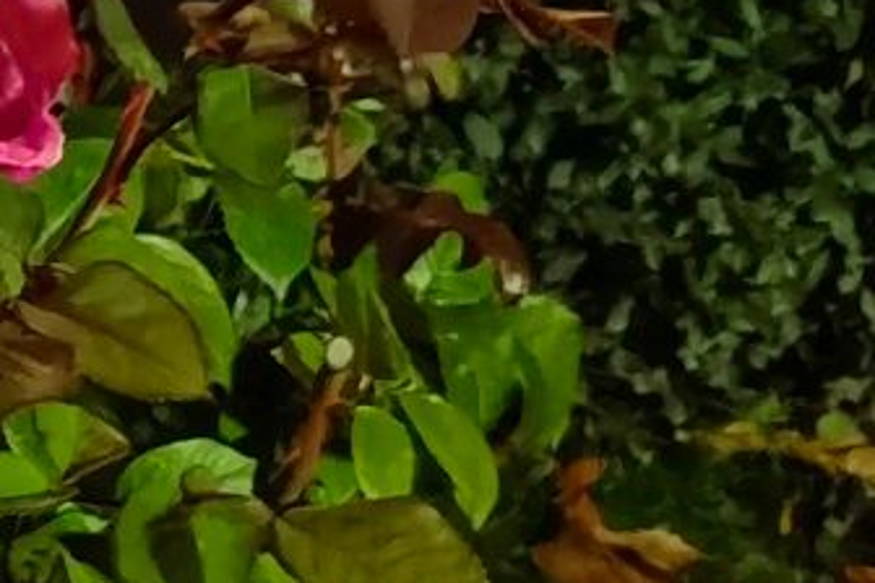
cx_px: -1083
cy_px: 359
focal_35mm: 167
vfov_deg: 8.2
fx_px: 4059
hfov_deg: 10.8
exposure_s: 1/20
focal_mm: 6.67
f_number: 1.9
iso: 640
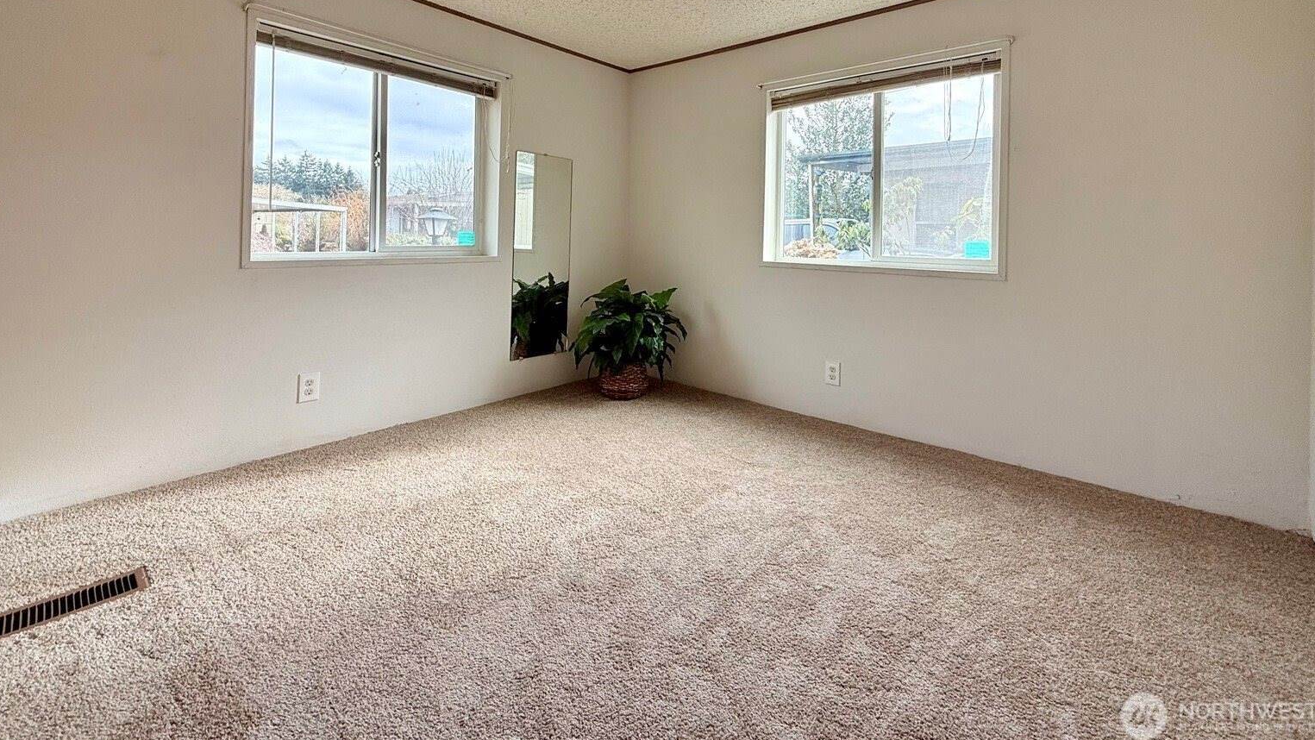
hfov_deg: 99.4
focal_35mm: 16
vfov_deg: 64.9
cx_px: 654
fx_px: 558
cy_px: 234
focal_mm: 2.22
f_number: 2.2
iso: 64
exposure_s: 1/145
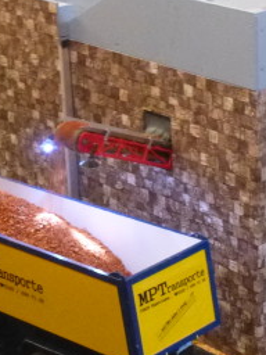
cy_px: 222
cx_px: 134
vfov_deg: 15.4
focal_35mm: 128
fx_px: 1311
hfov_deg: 11.6
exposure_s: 1/15
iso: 1250
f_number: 3.9
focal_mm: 7.4
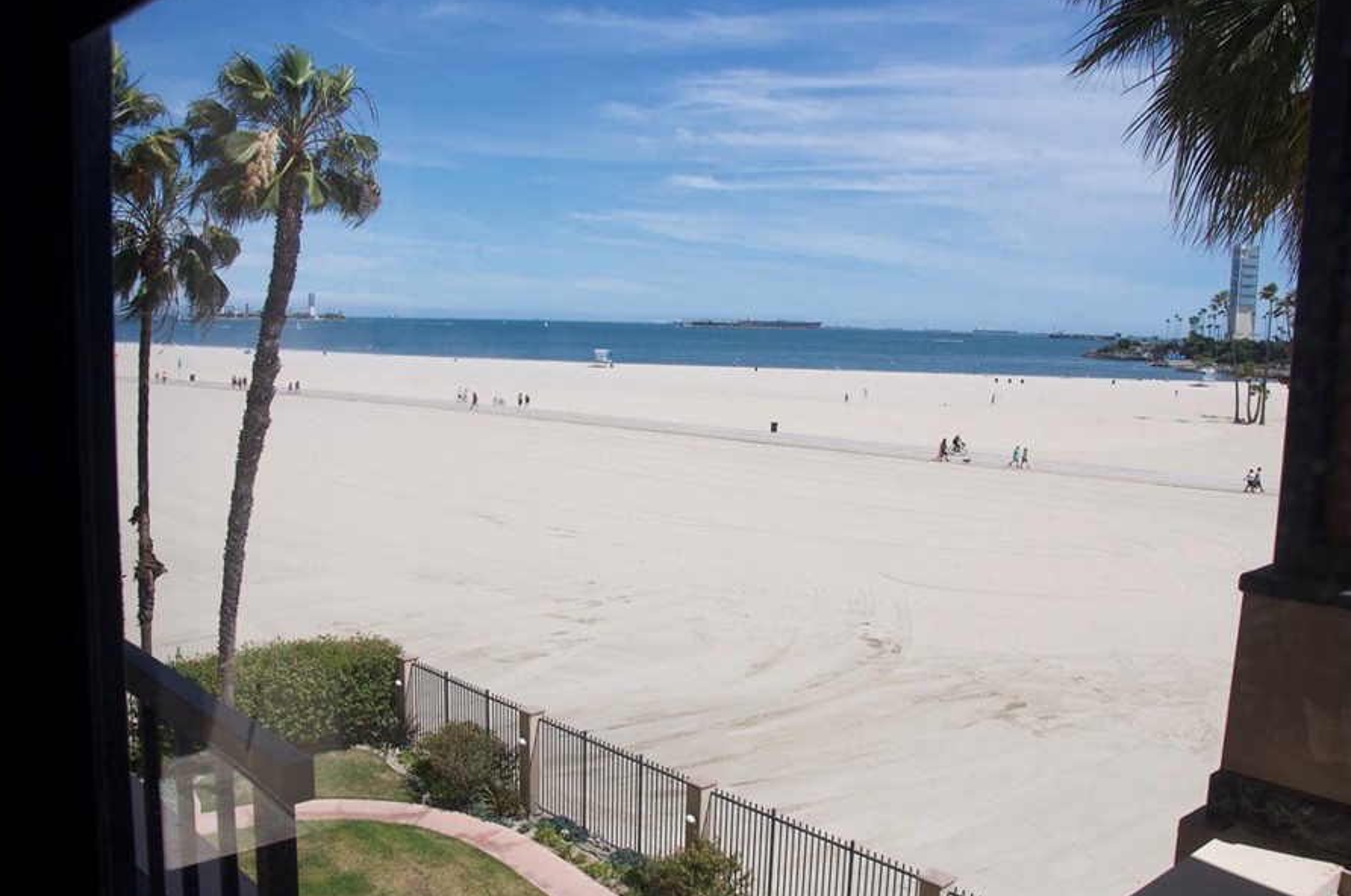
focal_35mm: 31
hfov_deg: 60.3
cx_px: 636
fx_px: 1162
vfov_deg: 42.2
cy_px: 457
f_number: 7.1
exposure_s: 1/1600
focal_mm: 18
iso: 400
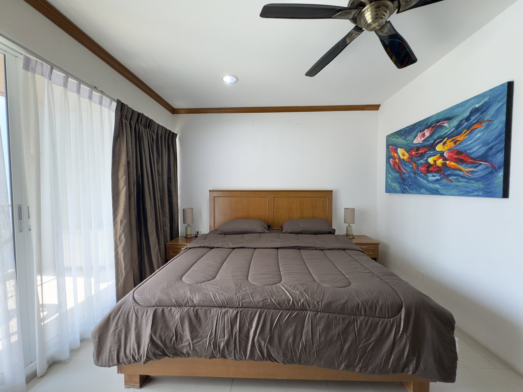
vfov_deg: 85.7
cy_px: 196
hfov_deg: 102.1
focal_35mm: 14
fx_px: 212
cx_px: 262
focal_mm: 2.22
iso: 160
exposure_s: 1/100
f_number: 2.2
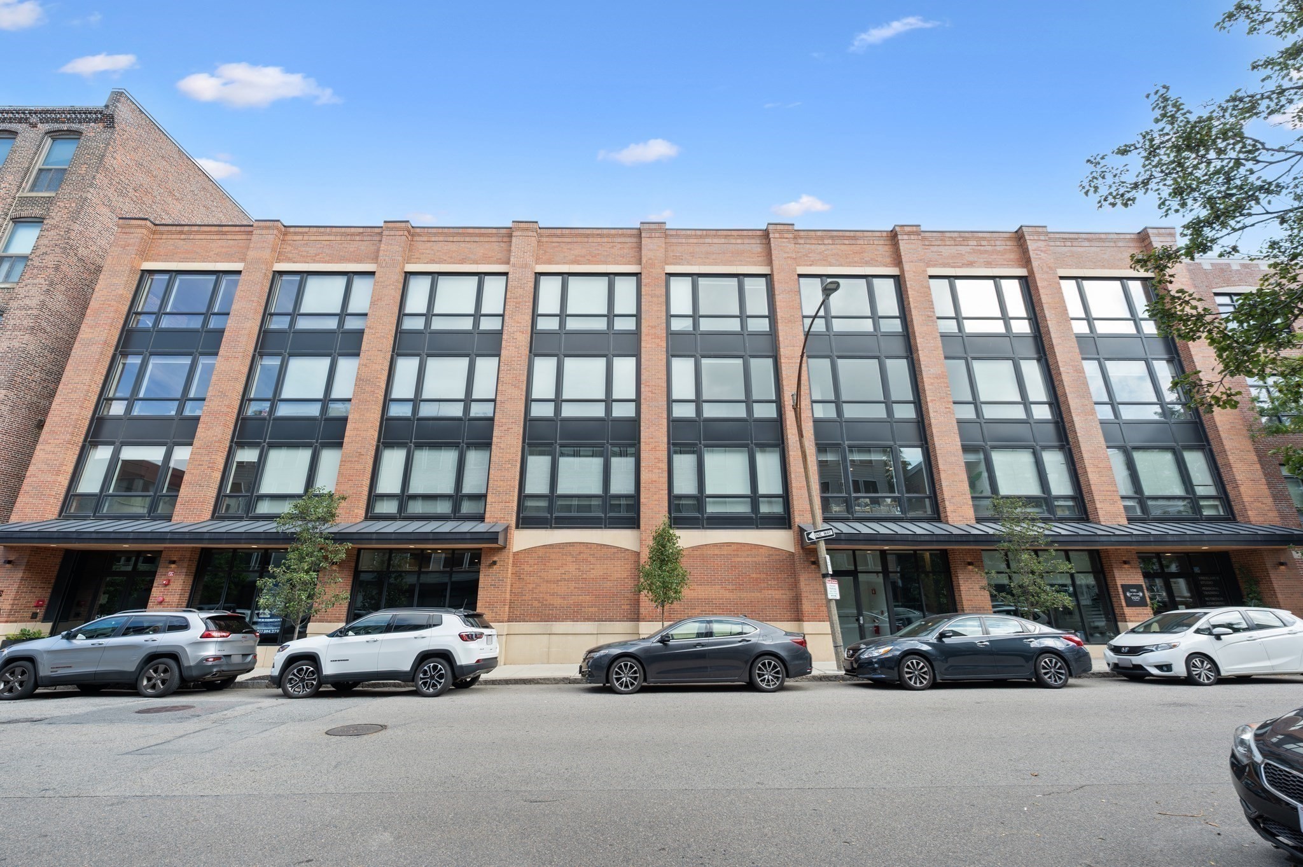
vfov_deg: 81.1
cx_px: 652
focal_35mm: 14
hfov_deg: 104.3
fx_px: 506
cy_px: 434
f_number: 8
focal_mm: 14
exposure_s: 1/60
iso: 100
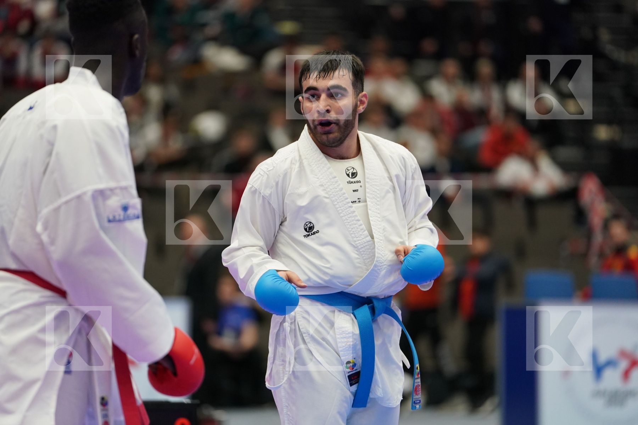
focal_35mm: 200
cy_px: 212
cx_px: 319
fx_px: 3544
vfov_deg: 6.9
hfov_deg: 10.3
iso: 2500
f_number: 2.8
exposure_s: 1/1000
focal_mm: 200
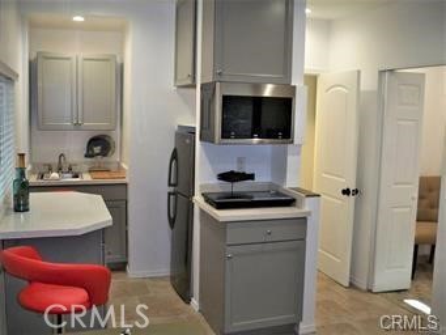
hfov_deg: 52.6
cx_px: 223
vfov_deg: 40.7
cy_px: 168
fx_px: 451
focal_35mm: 35
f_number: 3.1
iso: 200
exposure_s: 1/60
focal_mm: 6.3
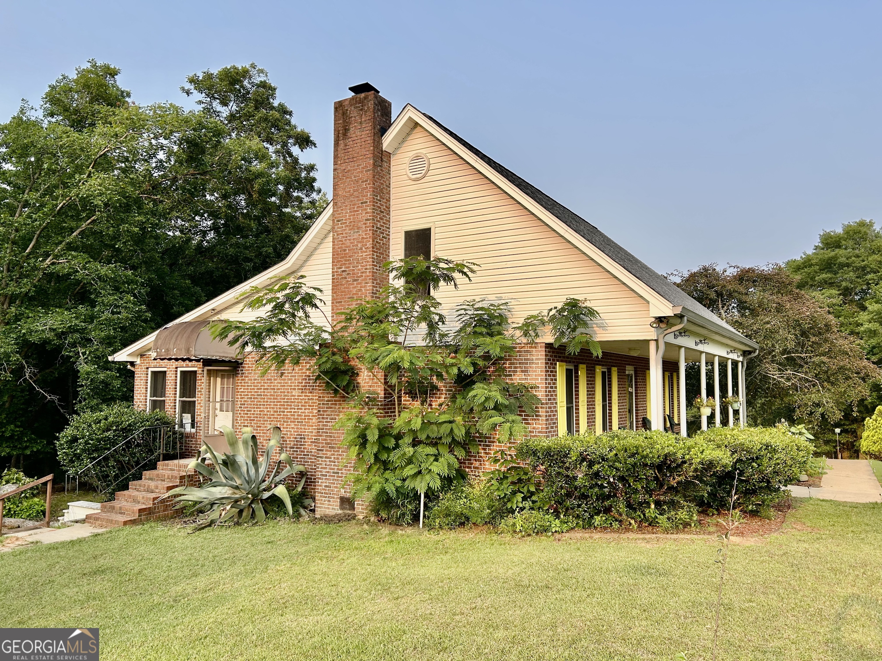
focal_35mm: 26
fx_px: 662
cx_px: 441
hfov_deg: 67.3
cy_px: 330
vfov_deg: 53.1
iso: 50
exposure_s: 1/1196
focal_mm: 5.7
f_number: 1.5
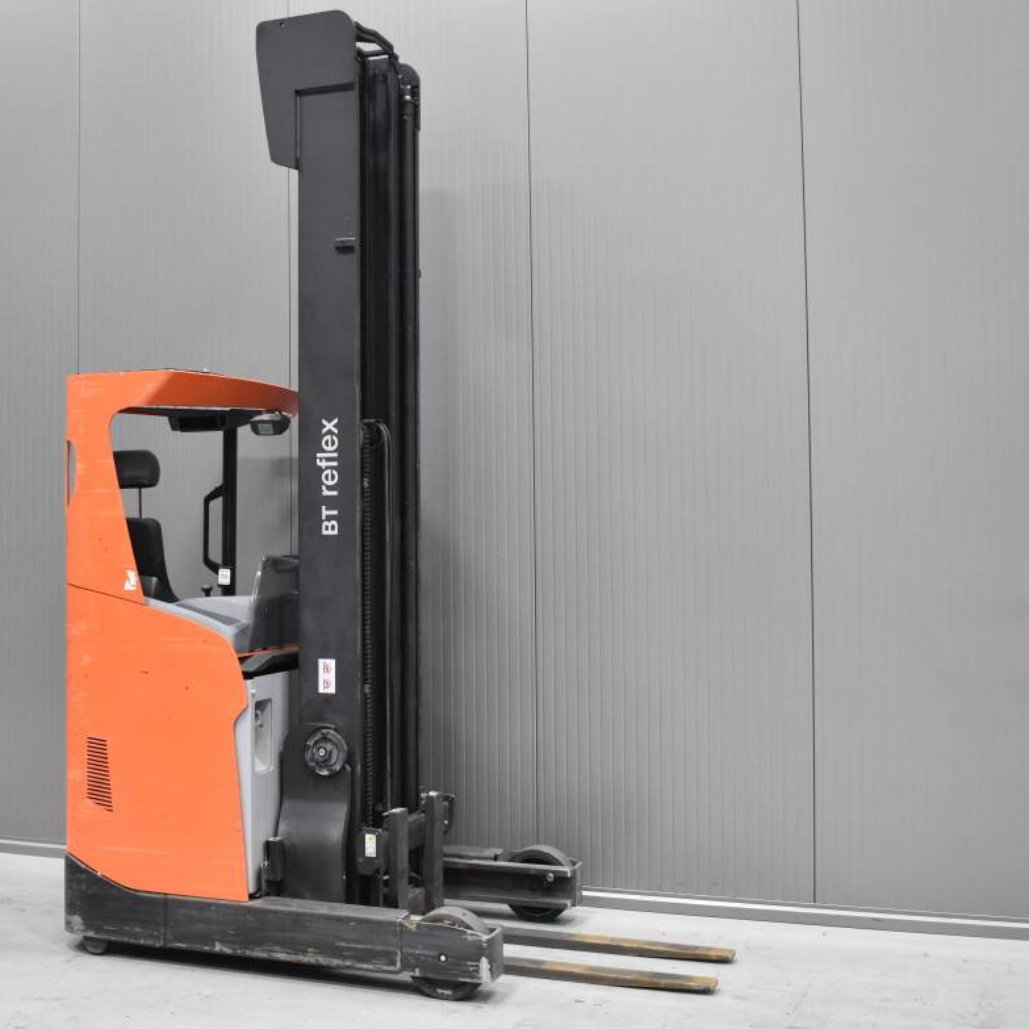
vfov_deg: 39.2
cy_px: 510
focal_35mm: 43
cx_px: 322
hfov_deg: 38.6
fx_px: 1446
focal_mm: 22
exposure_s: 1/50
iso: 1600
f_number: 5
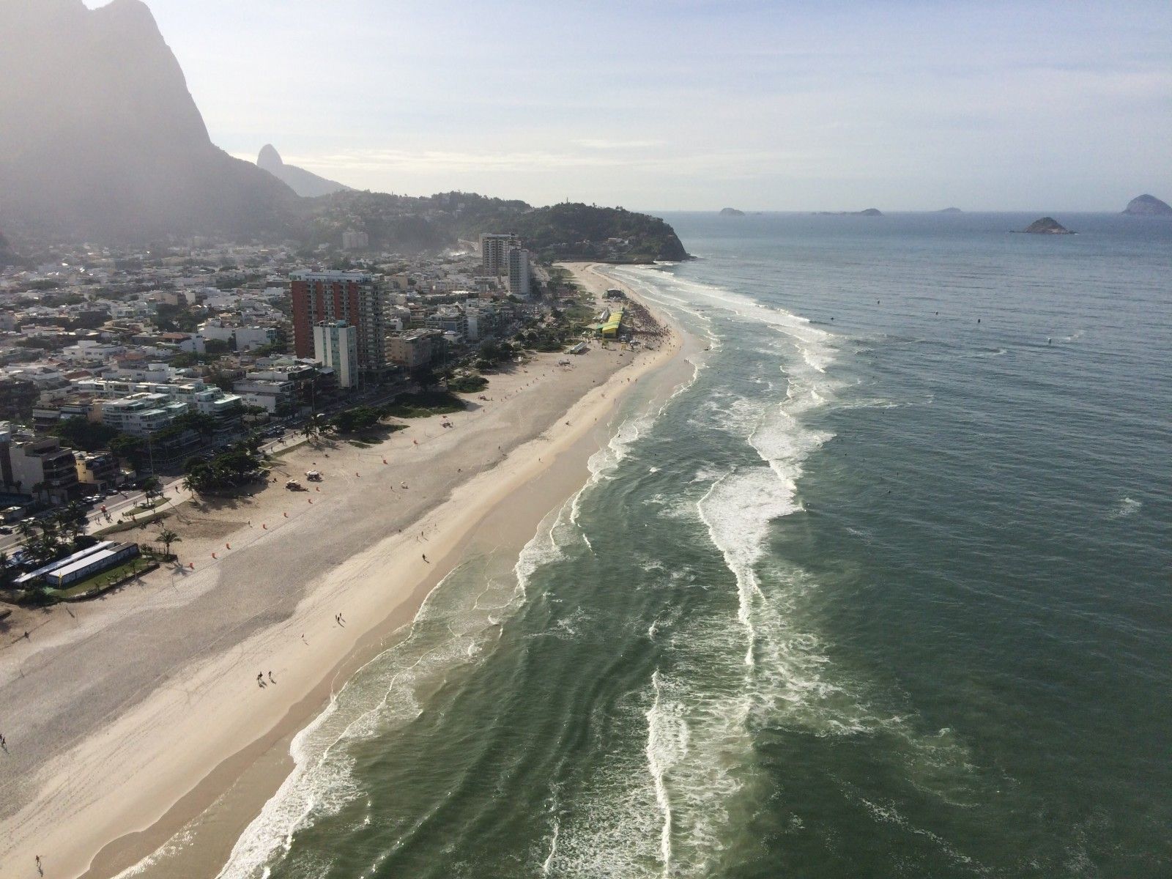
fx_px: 982
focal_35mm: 29
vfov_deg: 48.2
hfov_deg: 61.7
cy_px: 440
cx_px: 586
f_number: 2.2
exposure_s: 1/4566
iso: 32
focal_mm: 4.15
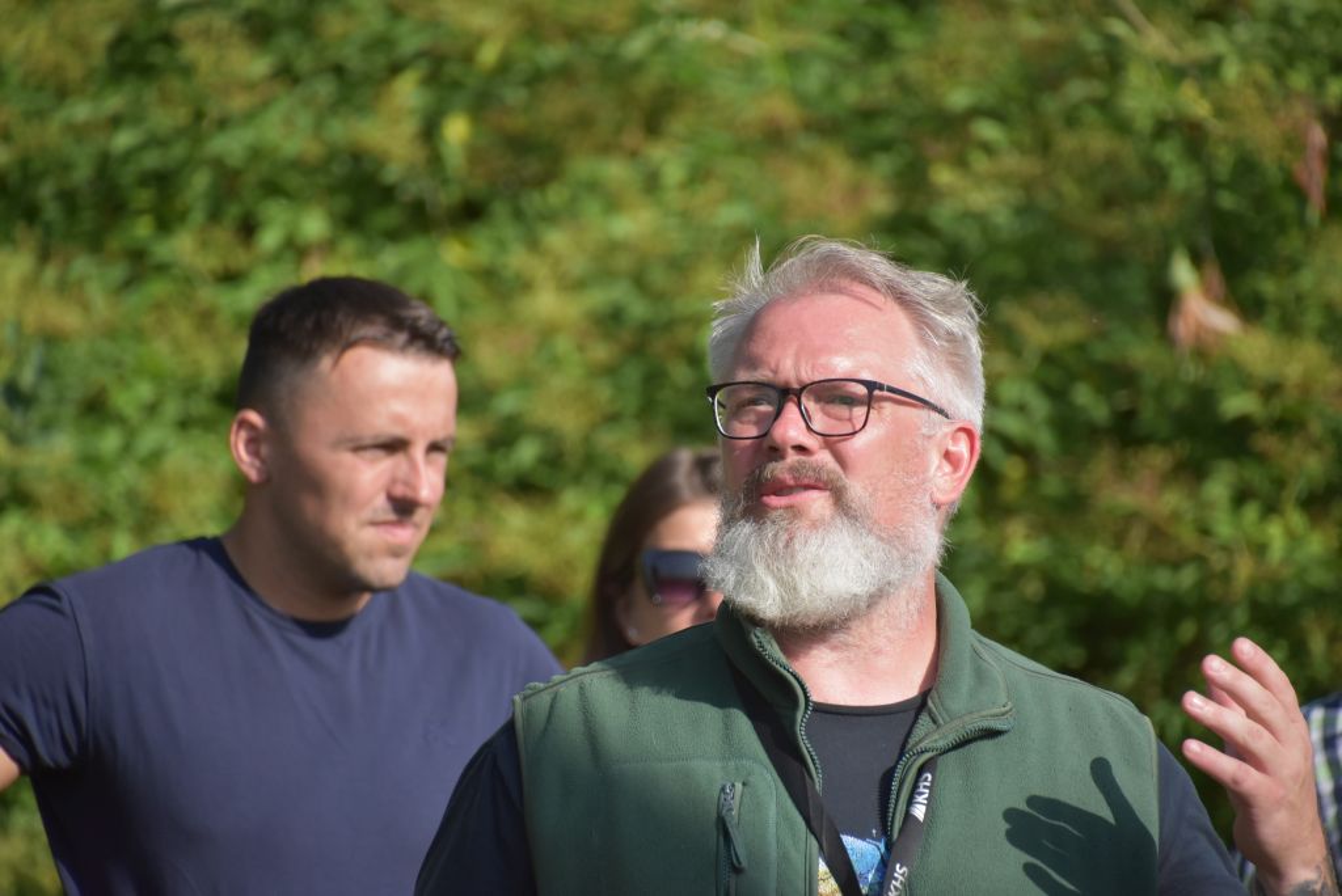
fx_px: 16784
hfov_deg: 4.6
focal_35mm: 450
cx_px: 671
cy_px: 448
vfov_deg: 3.1
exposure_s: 1/2000
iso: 800
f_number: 6.3
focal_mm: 300
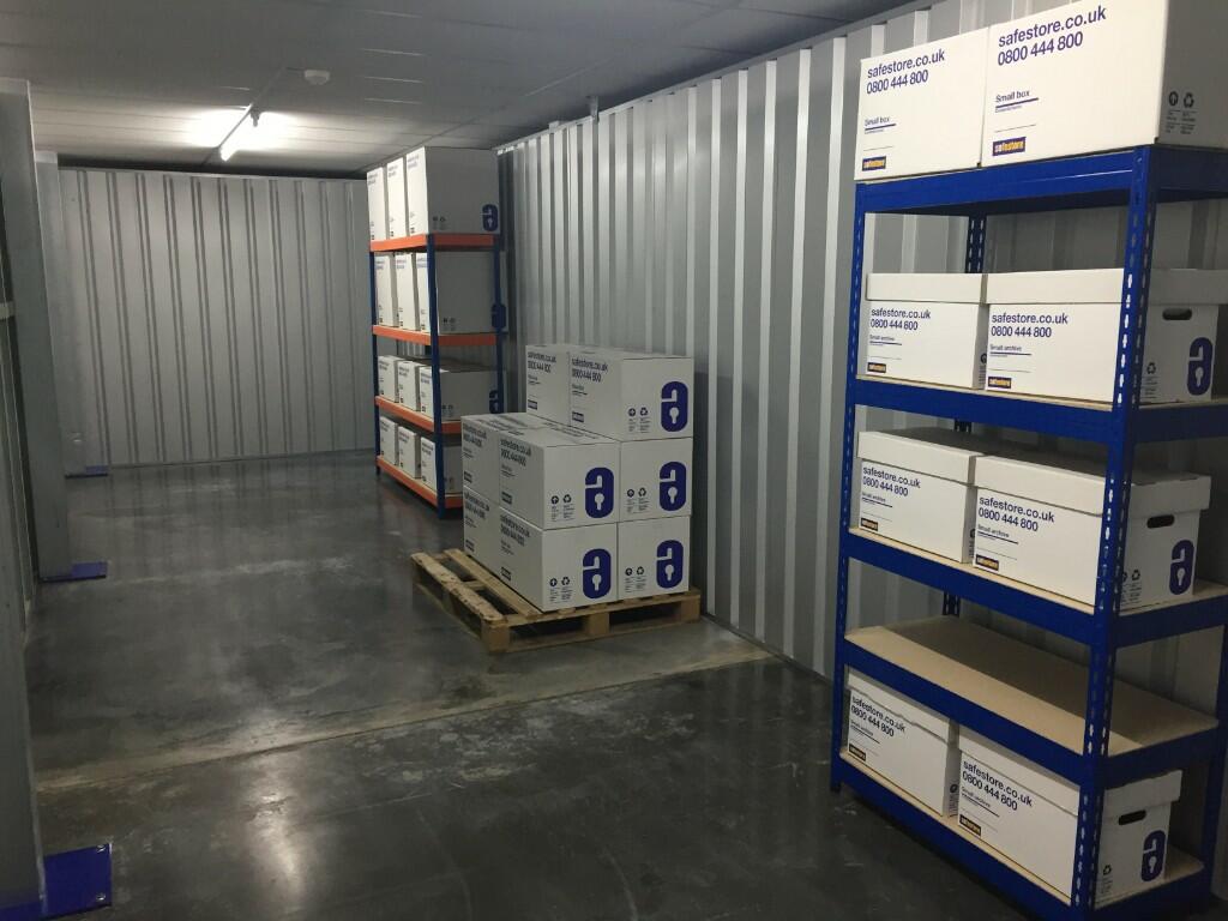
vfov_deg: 48.2
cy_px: 460
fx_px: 1029
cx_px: 614
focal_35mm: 29
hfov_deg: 61.7
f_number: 2.2
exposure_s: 1/33
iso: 125
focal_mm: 4.15
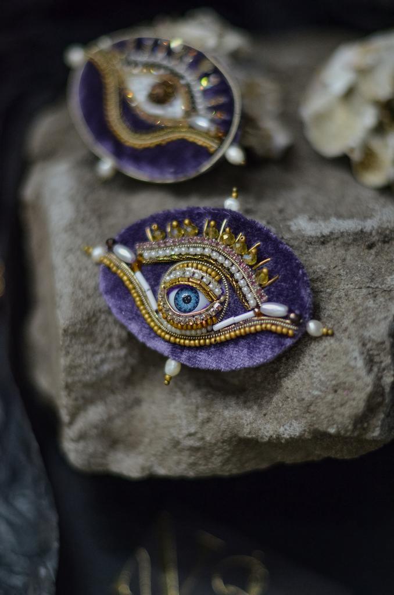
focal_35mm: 75
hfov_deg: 18.1
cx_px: 197
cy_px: 298
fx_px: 1237
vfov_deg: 27.0
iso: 1600
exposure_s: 1/1600
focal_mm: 50
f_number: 1.6
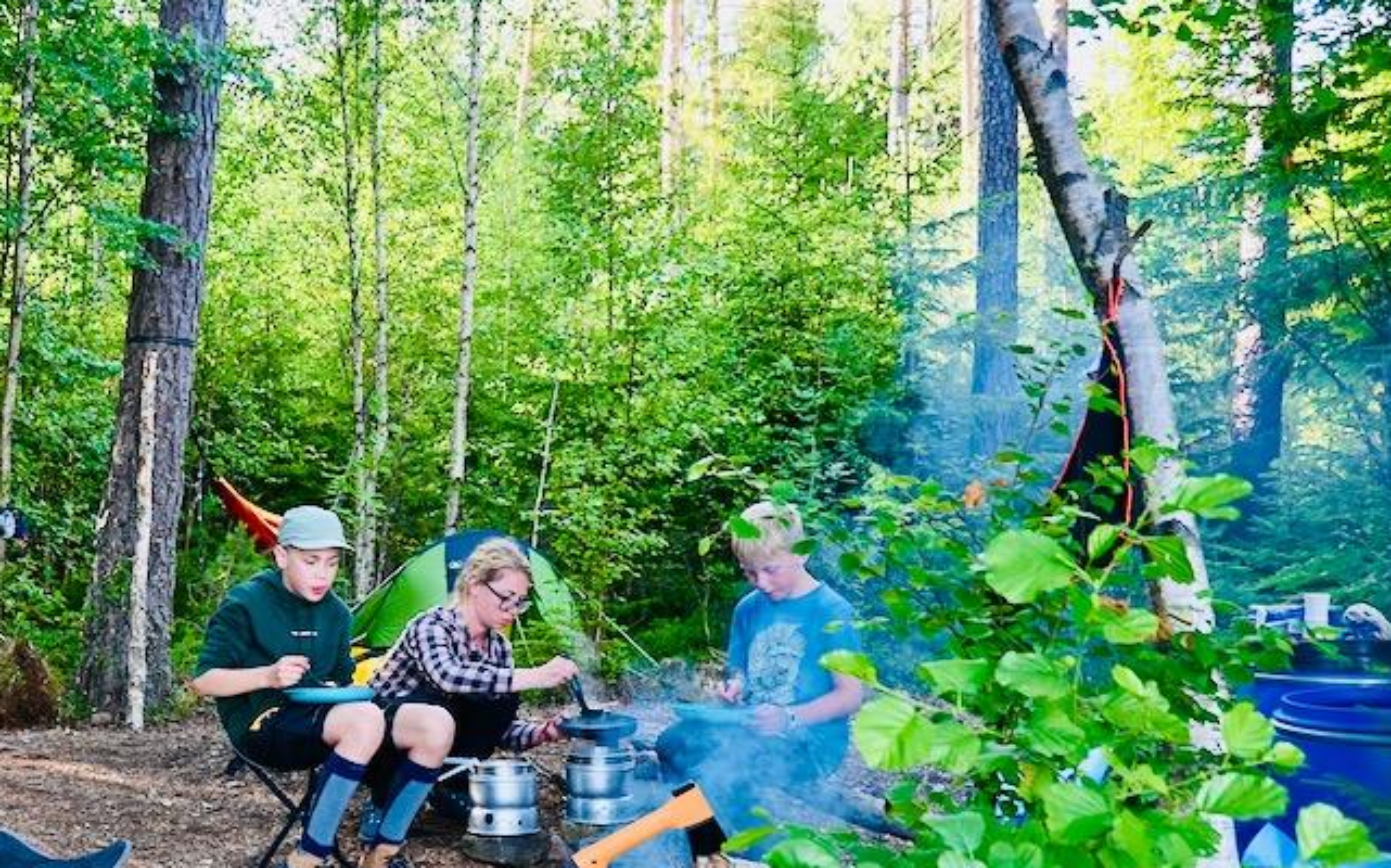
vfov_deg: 30.1
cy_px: 623
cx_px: 247
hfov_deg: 44.5
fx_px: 1591
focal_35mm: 42
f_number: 3.5
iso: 400
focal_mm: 16
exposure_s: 1/200
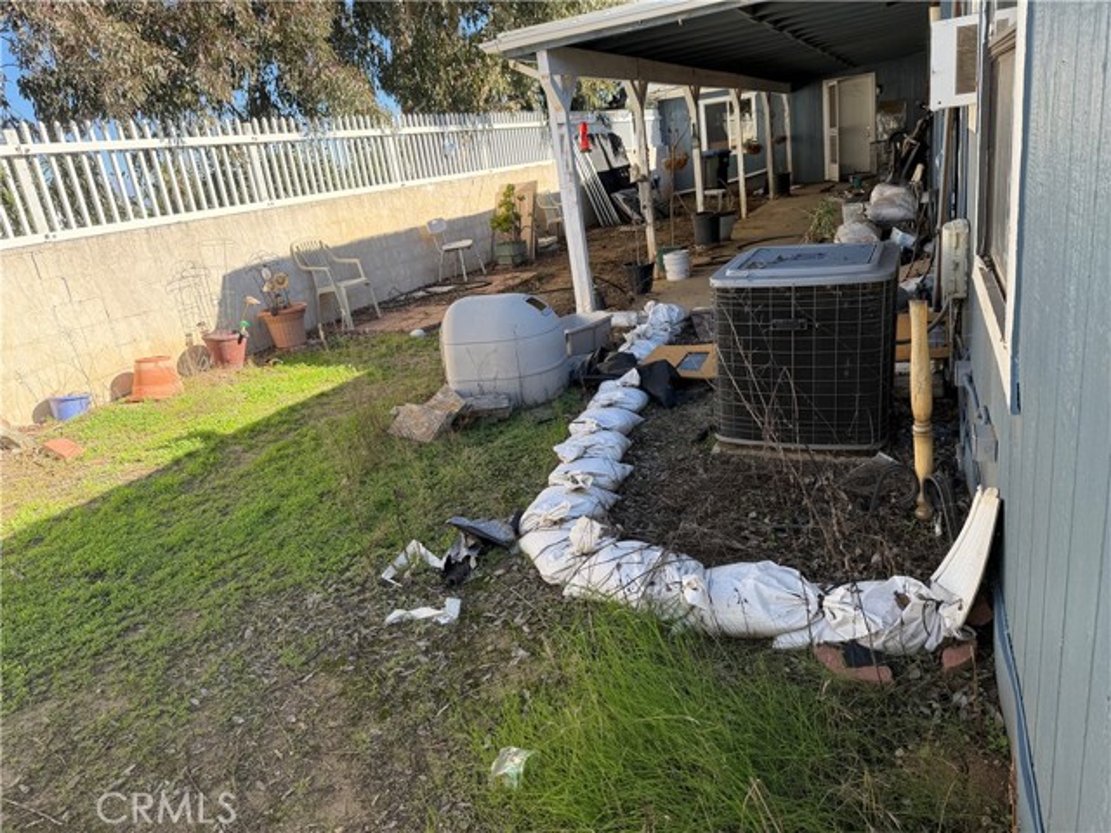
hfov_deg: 71.6
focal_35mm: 24
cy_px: 416
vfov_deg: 56.8
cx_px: 556
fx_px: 770
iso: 100
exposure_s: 1/1211
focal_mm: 6.76
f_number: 1.78
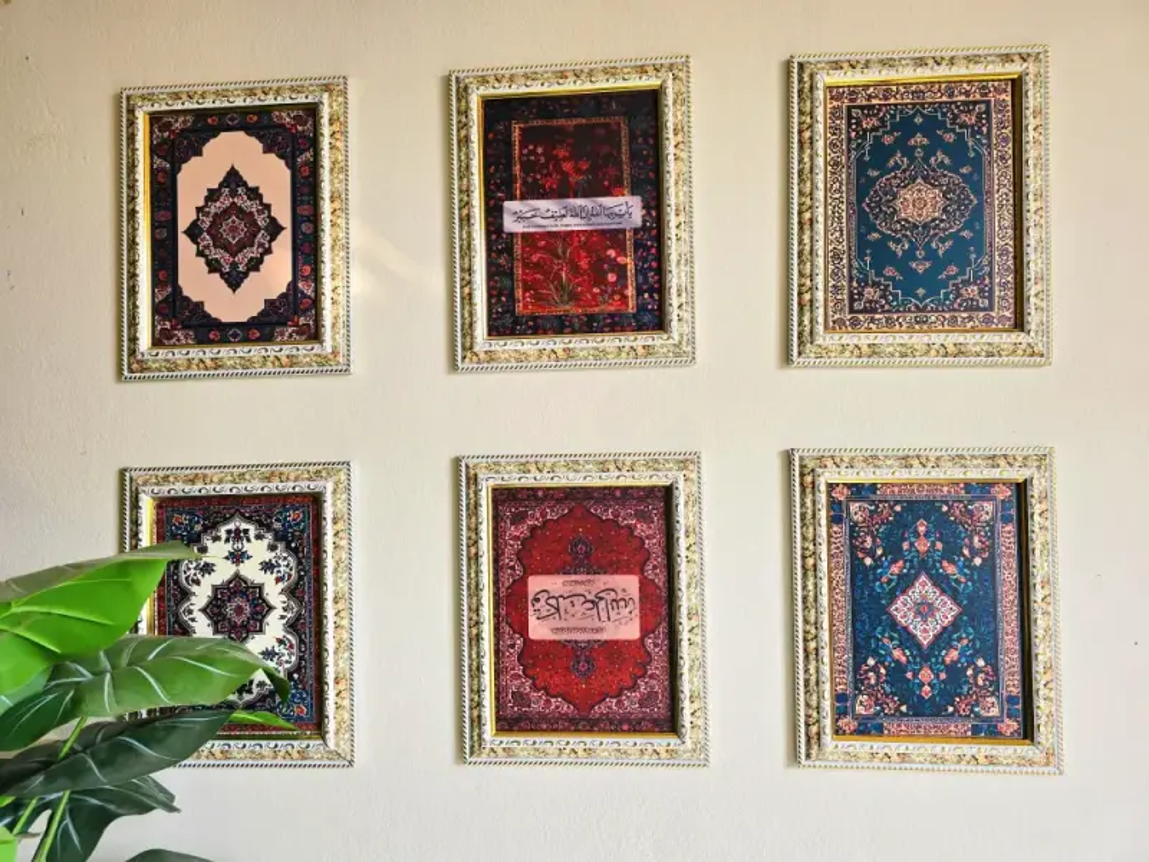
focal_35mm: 23
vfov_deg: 58.9
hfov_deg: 73.9
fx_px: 763
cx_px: 574
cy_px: 431
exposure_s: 1/182
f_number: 1.7
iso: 32
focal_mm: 6.3
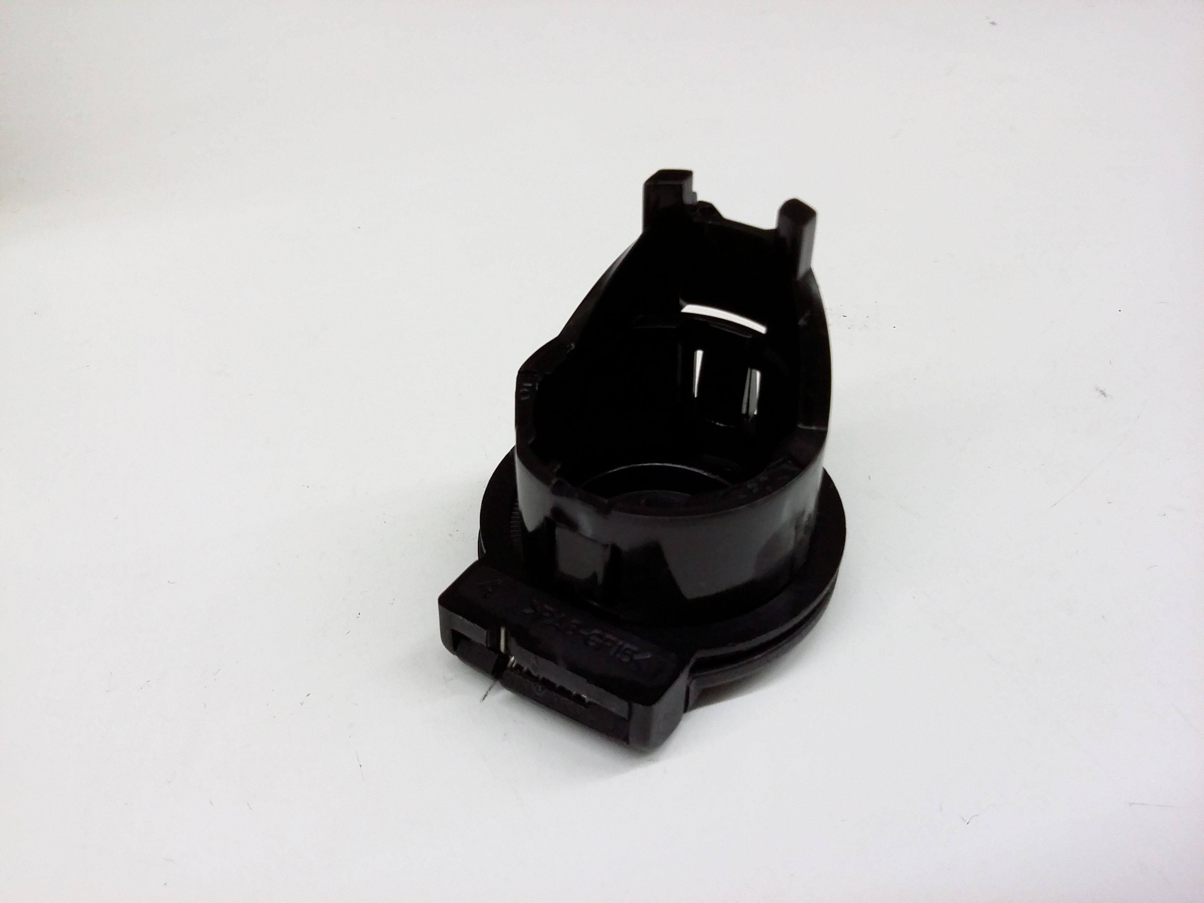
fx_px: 1113
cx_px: 602
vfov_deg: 44.2
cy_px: 452
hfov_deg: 56.8
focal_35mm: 32
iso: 160
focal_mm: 3.4
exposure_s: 1/17
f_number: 2.4
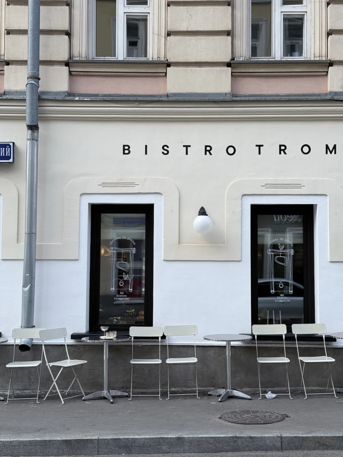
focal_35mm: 48
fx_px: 634
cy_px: 228
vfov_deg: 39.7
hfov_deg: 30.3
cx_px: 172
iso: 64
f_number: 1.78
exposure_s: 1/636
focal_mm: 6.76
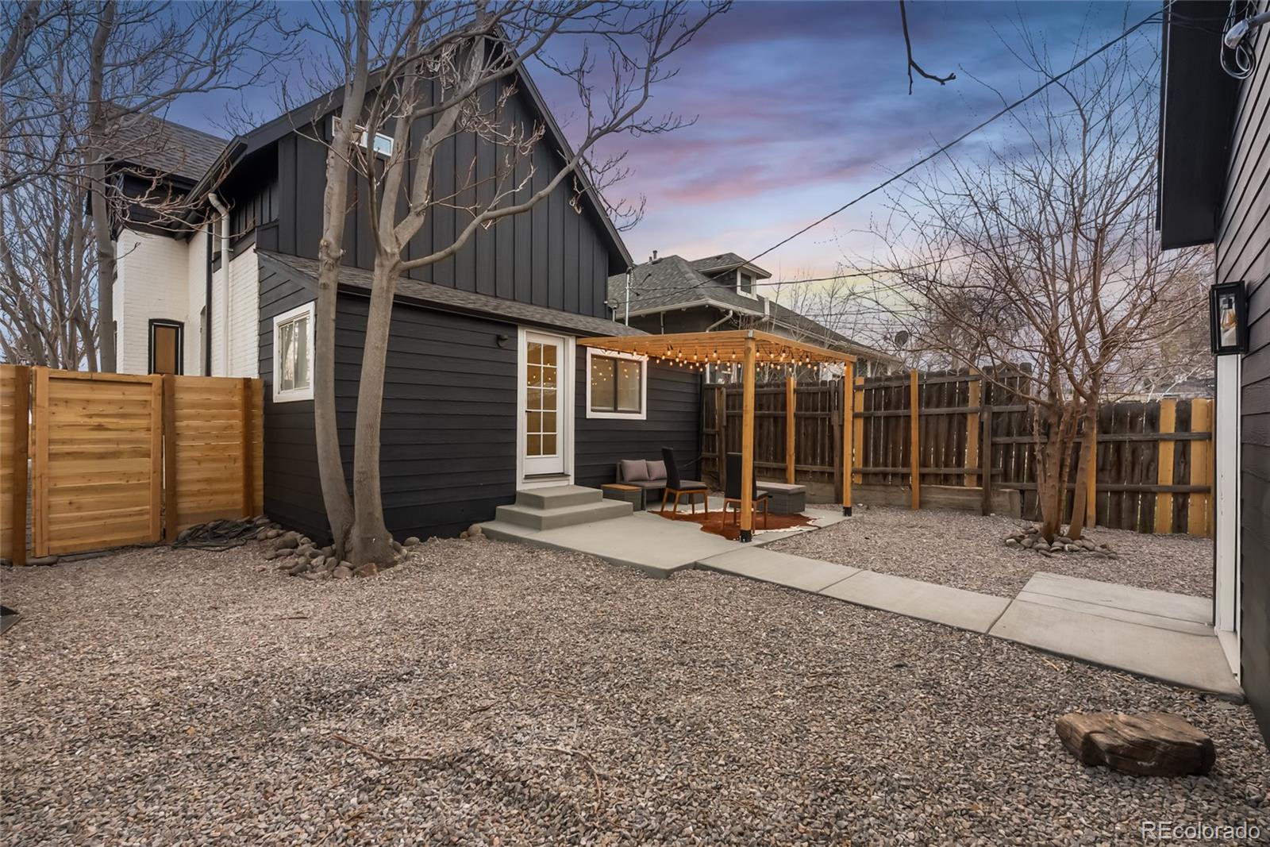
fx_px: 564
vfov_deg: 73.8
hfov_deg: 96.7
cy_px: 424
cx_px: 635
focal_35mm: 16
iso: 200
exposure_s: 1/60
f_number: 8
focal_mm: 16
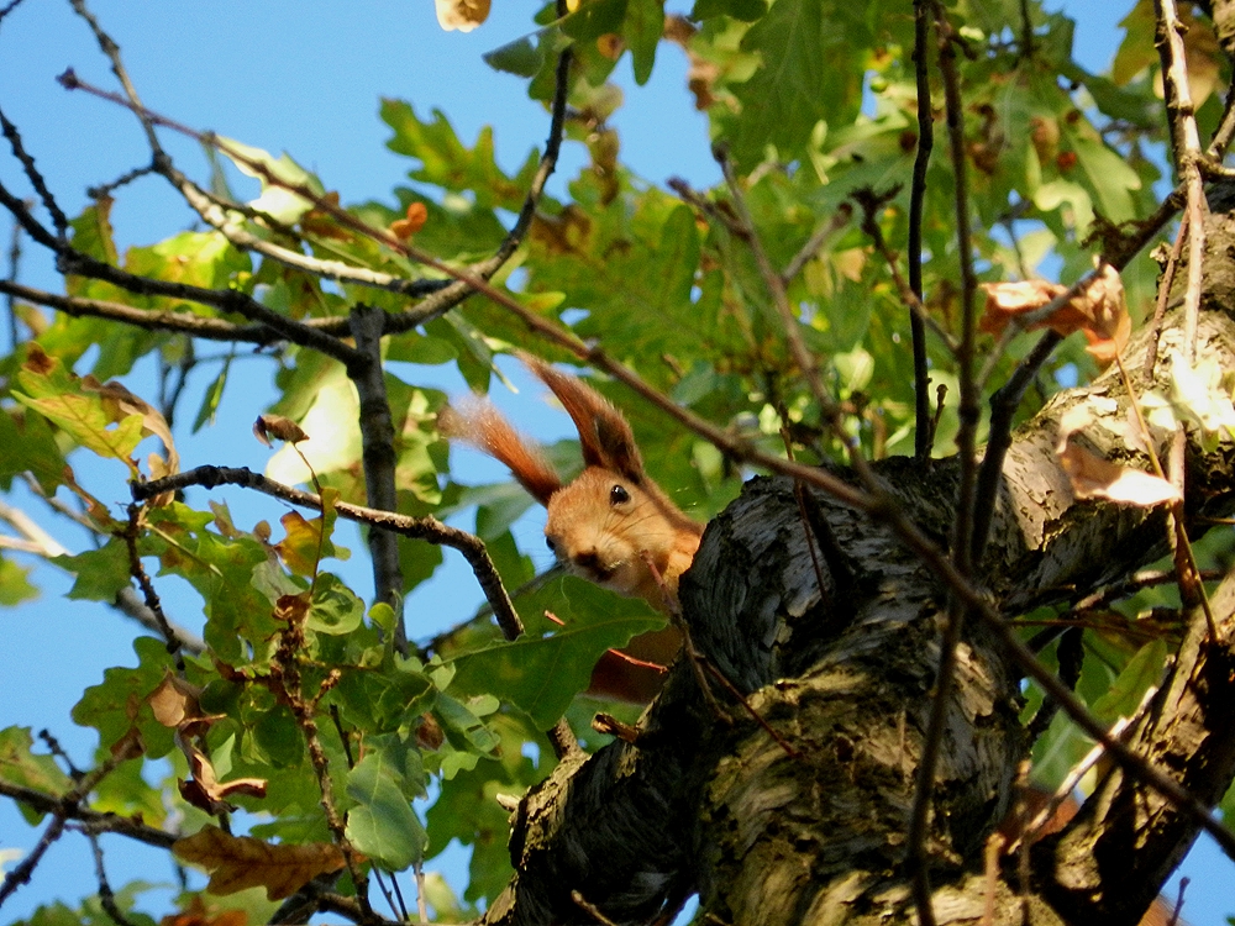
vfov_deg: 1.8
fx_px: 28898
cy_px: 463
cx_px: 618
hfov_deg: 2.4
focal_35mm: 810
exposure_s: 1/250
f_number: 5.7
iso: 800
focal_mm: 144
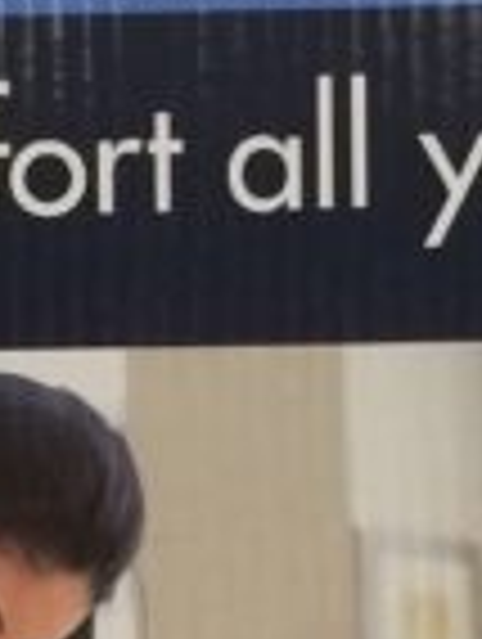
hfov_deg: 7.1
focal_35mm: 209
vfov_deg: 9.3
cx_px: 234
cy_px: 837
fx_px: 3869
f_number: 2.2
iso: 200
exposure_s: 1/30
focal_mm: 4.15
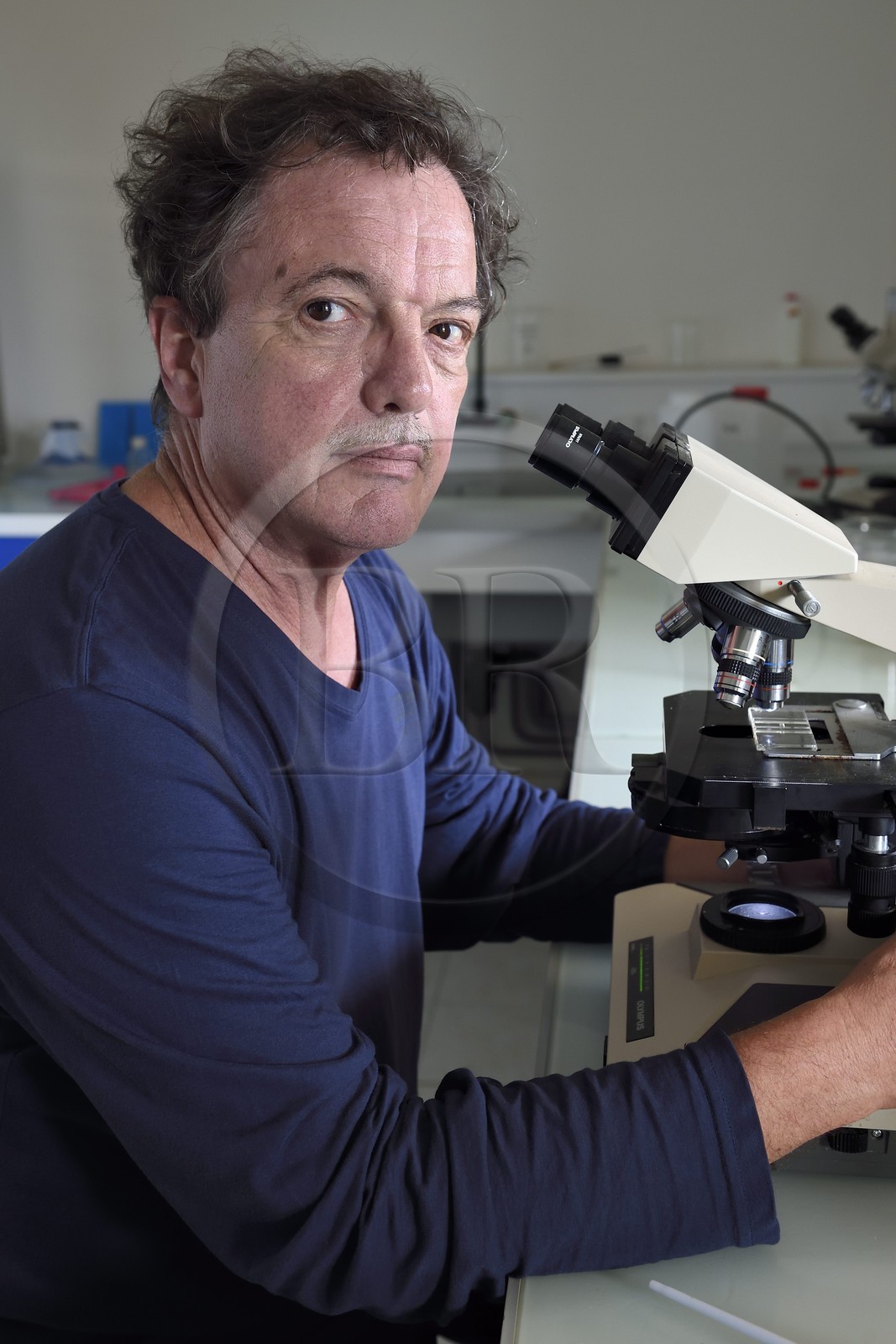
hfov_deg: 35.1
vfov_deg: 50.7
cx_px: 448
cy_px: 672
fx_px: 1418
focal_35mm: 38
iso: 1600
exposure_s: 1/80
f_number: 5.6
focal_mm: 38
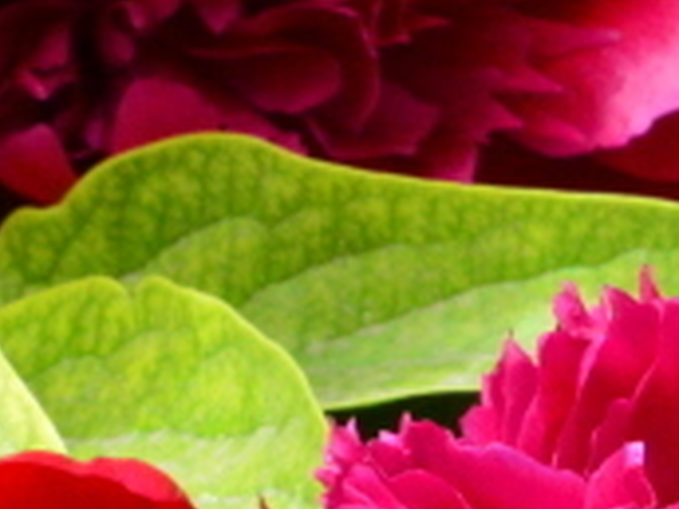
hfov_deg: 2.3
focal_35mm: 857
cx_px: 1247
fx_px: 16810
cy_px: 361
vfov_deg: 1.7
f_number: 20
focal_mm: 100
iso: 1400
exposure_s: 1/250
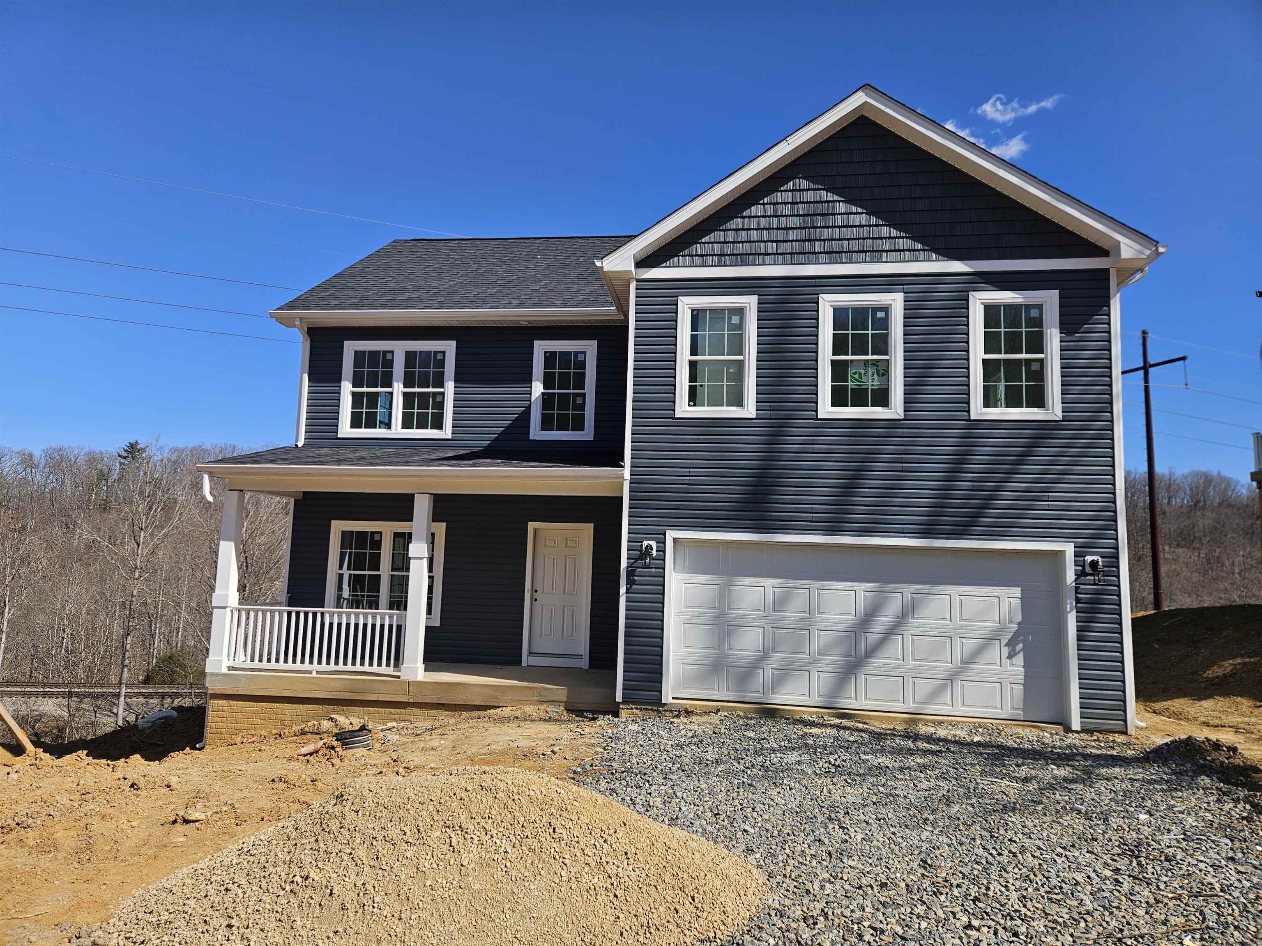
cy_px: 473
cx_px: 631
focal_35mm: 23
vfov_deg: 58.9
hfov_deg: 73.9
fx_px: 839
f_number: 1.8
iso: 25
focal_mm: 5.4
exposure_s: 1/1936
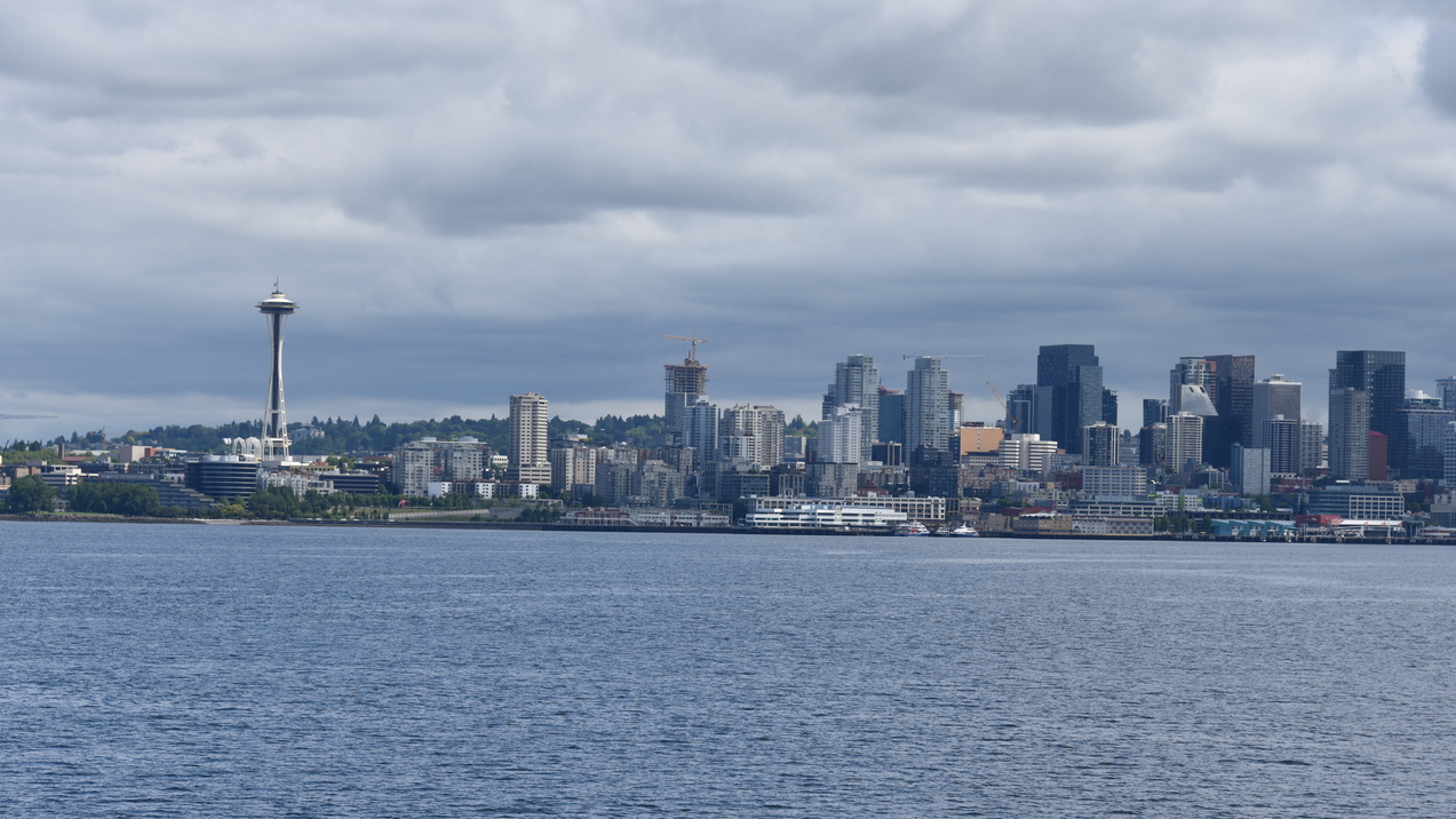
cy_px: 415
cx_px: 730
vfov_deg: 10.3
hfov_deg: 18.2
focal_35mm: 118
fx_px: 4556
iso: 100
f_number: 9
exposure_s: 1/320
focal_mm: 112
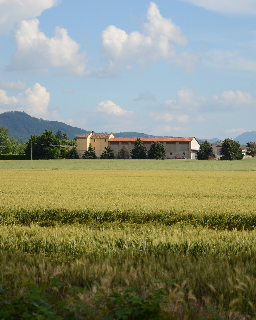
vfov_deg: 15.5
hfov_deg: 12.4
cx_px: 181
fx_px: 1174
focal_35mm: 124
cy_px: 159
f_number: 5
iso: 640
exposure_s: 1/4000
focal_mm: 58
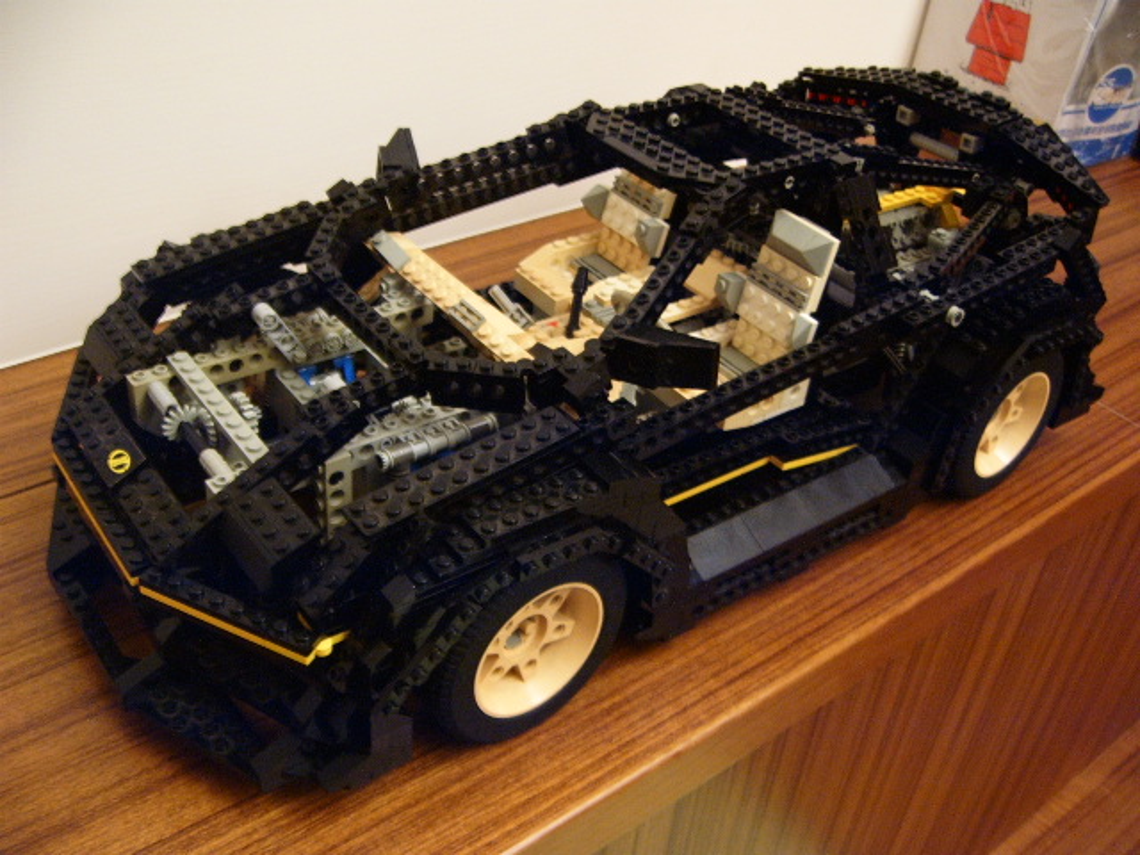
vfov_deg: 38.7
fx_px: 1219
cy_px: 428
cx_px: 570
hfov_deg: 50.1
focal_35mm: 37
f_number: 2.9
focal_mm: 6.2
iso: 141
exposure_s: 1/6
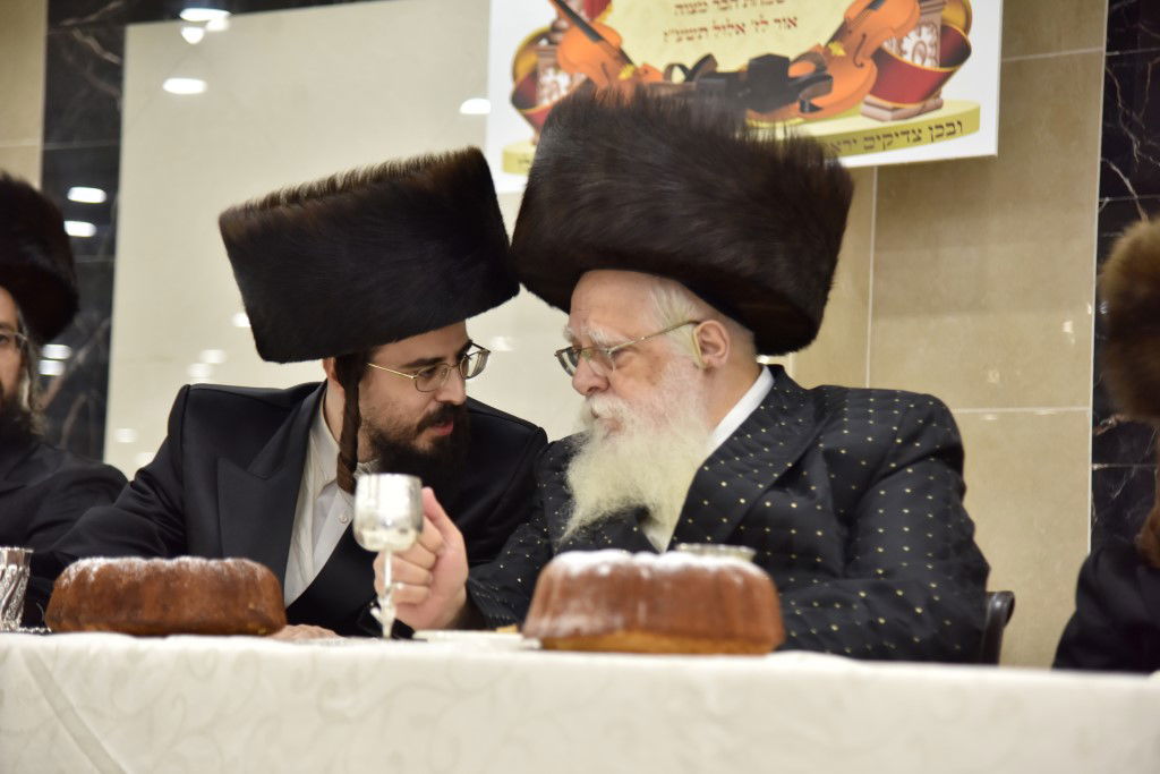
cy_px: 387
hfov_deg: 21.5
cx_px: 580
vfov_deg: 14.4
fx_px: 3061
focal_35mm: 95
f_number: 4
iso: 1000
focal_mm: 95
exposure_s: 1/125
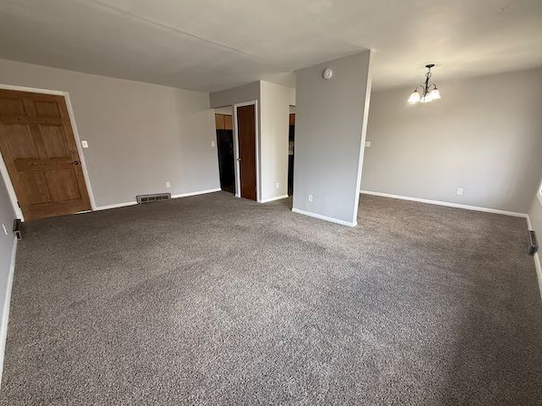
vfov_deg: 81.7
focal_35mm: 15
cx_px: 280
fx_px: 235
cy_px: 214
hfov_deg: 98.1
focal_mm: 2.22
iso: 200
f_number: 2.2
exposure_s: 1/60
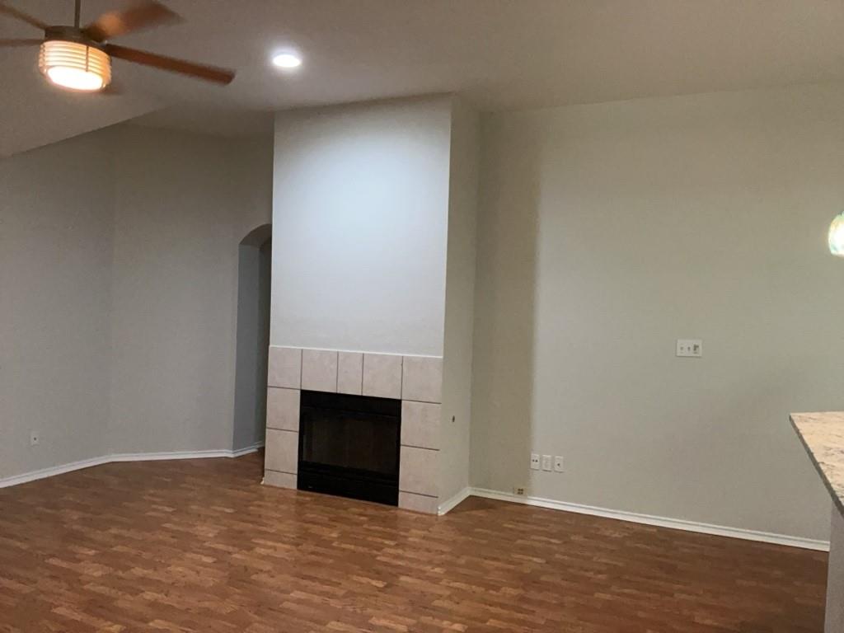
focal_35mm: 27
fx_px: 658
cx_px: 422
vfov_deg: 51.4
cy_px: 316
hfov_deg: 65.3
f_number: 1.8
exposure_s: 1/100
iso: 400
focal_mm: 3
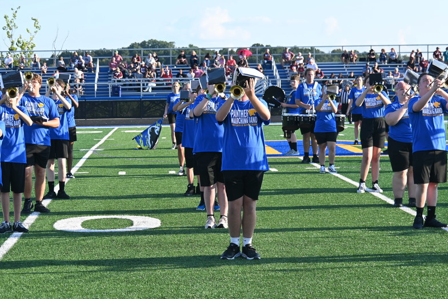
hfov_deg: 20.8
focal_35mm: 98
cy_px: 192
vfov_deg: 14.0
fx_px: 1220
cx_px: 206
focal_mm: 50
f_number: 5.6
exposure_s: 1/250
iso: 160
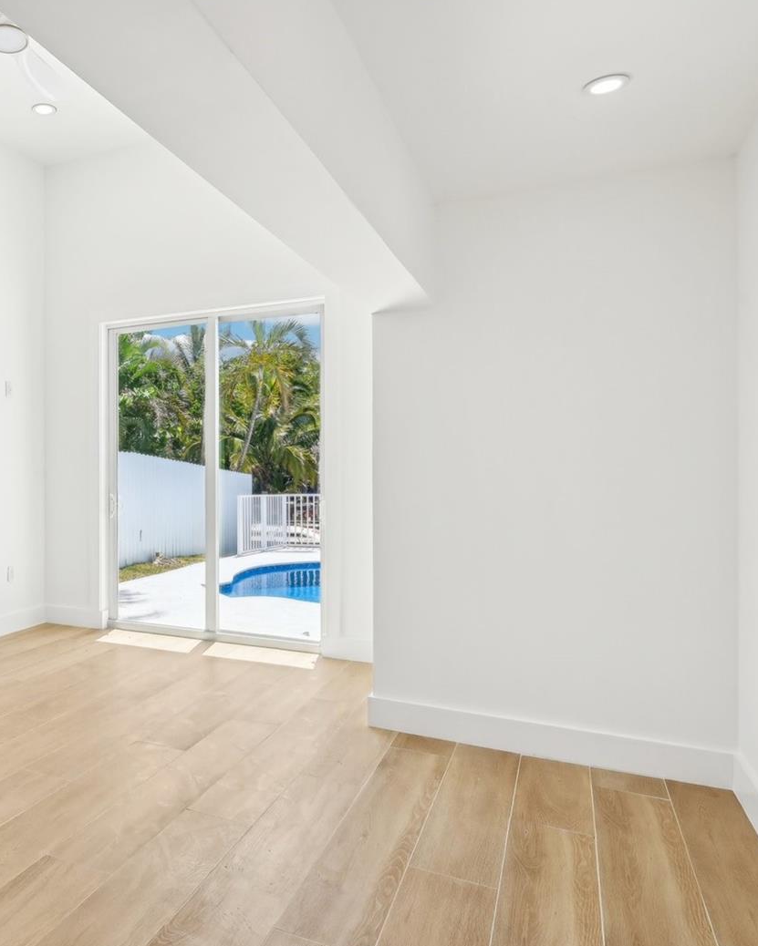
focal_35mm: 26
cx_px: 113
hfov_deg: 50.3
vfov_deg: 66.0
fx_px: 729
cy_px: 474
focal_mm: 18
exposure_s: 1/125
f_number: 8
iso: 100
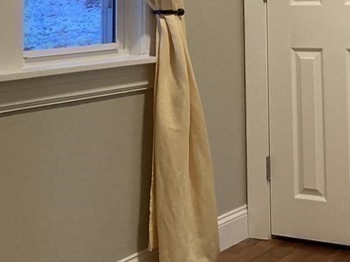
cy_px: -31
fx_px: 818
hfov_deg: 23.8
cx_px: 274
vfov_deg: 17.5
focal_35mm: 81
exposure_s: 1/60
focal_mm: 3.99
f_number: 1.8
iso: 250
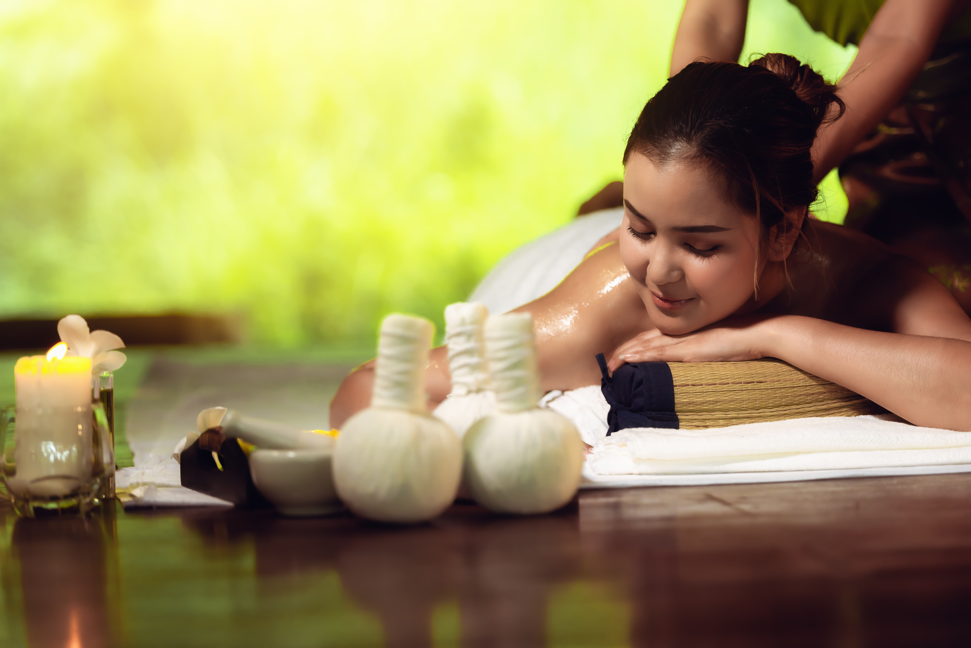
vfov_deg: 11.8
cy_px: 324
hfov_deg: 17.6
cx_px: 486
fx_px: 3130
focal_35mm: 116
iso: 400
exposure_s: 1/250
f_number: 3.2
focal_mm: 116
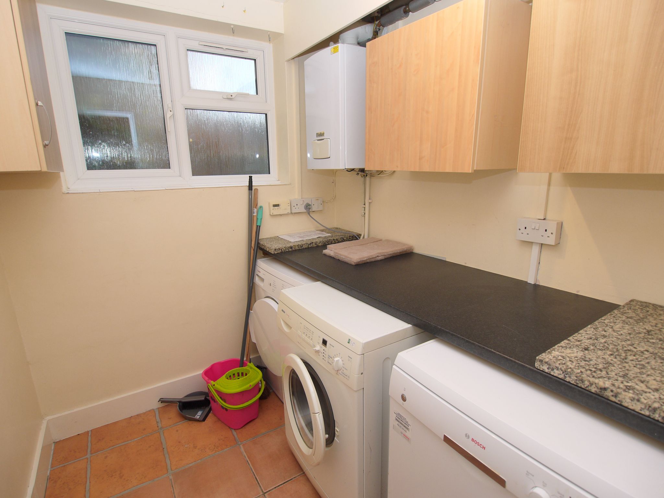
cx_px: 332
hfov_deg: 87.8
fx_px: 345
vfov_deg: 71.6
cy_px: 249
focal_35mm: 18
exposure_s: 1/60
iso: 100
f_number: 4
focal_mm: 9
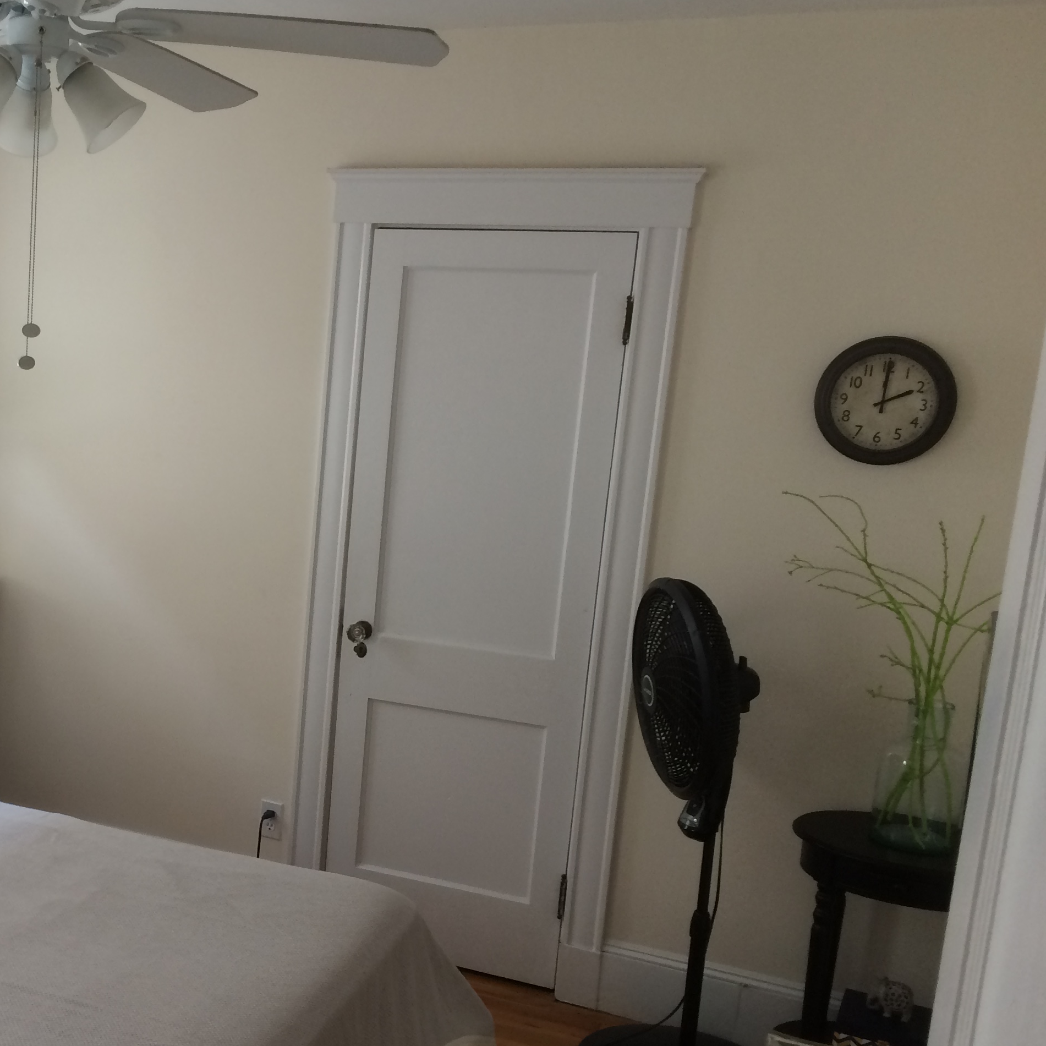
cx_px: 152
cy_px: 614
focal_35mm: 44
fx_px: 1504
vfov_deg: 38.2
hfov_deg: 36.5
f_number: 2.2
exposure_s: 1/40
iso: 40
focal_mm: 4.15
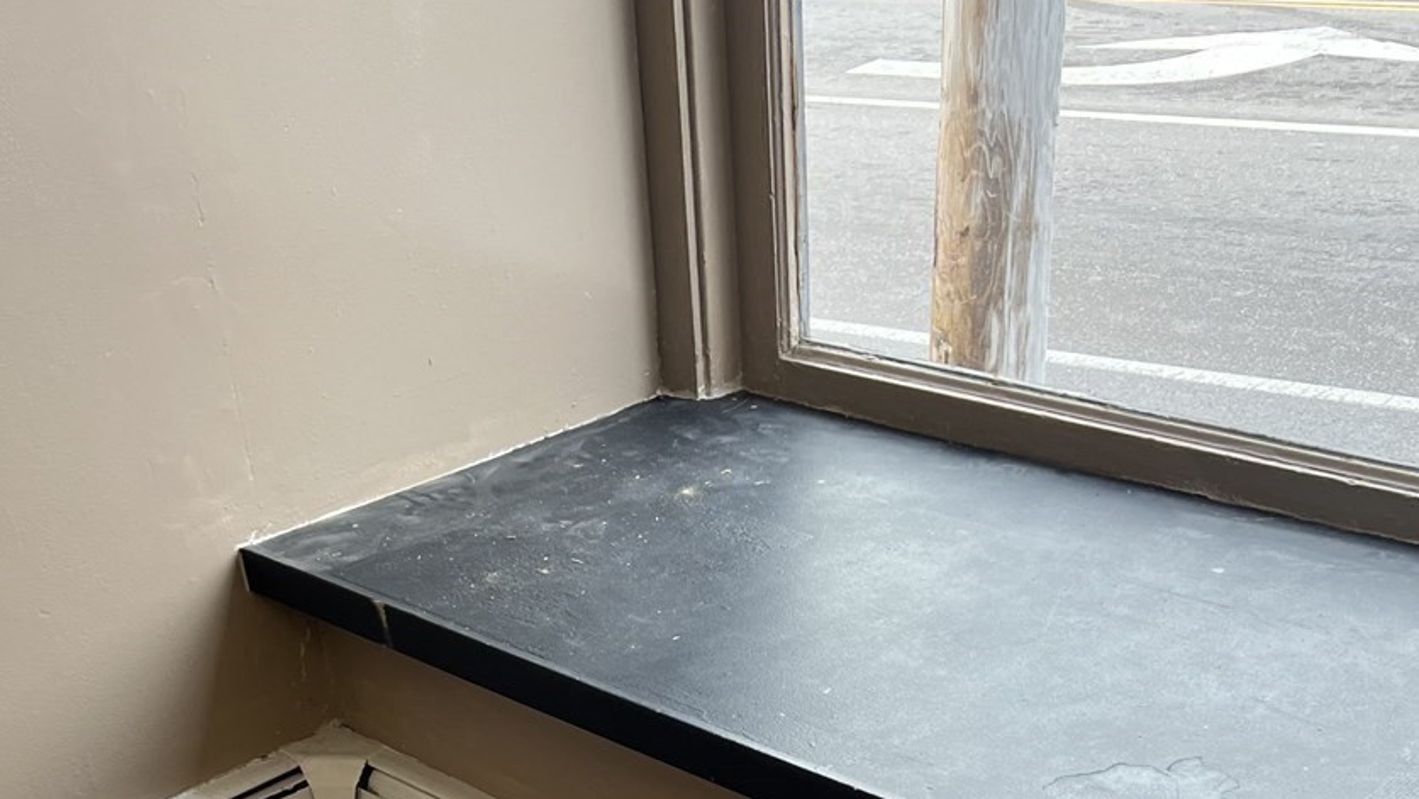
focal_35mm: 52
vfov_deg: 20.1
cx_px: 665
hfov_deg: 39.8
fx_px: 1957
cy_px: 1172
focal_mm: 5.7
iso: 80
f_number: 1.5
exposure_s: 1/120
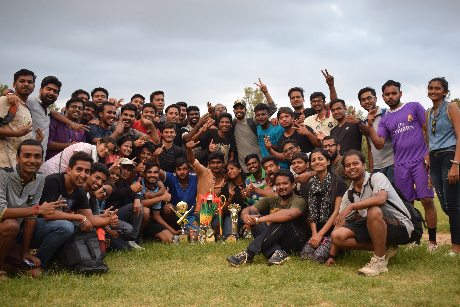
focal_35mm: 42
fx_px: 537
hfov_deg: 46.4
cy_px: 154
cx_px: 230
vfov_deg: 31.9
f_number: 5
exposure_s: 1/100
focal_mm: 28
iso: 400
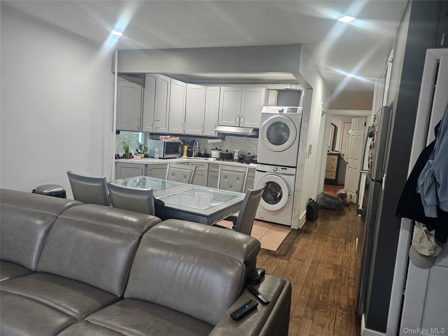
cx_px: 224
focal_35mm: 23
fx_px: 298
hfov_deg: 73.9
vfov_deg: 58.9
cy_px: 168
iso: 800
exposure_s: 1/120
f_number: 1.7
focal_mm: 6.3
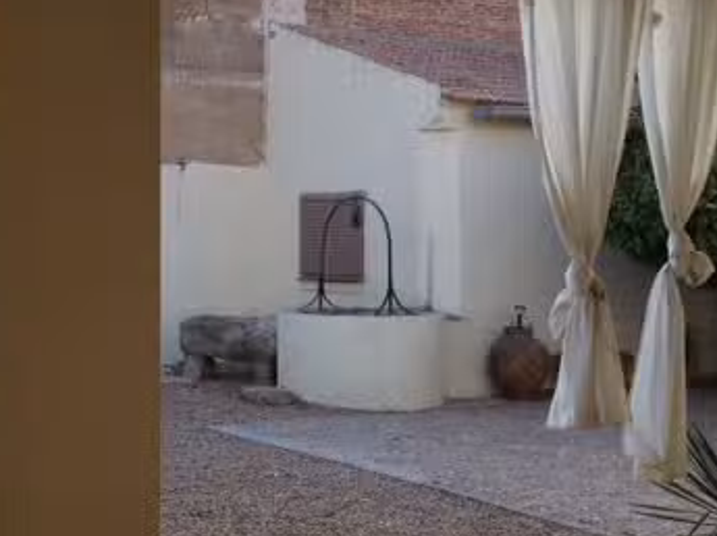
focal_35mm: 65
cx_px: 175
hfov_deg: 29.4
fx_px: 1345
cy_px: 189
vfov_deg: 22.5
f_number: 2.4
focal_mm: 4.28
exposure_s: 1/378
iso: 64
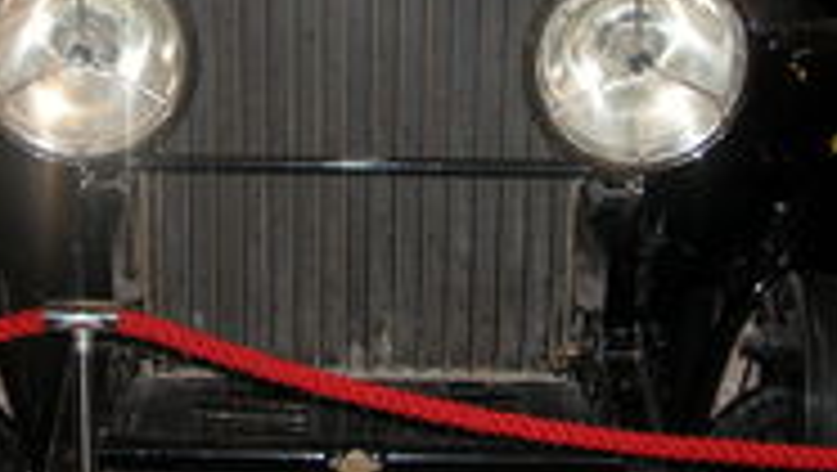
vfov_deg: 14.6
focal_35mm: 82
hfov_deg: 25.8
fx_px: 1821
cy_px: 45
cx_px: 315
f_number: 2.8
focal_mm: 8.9
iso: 100
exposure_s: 1/60
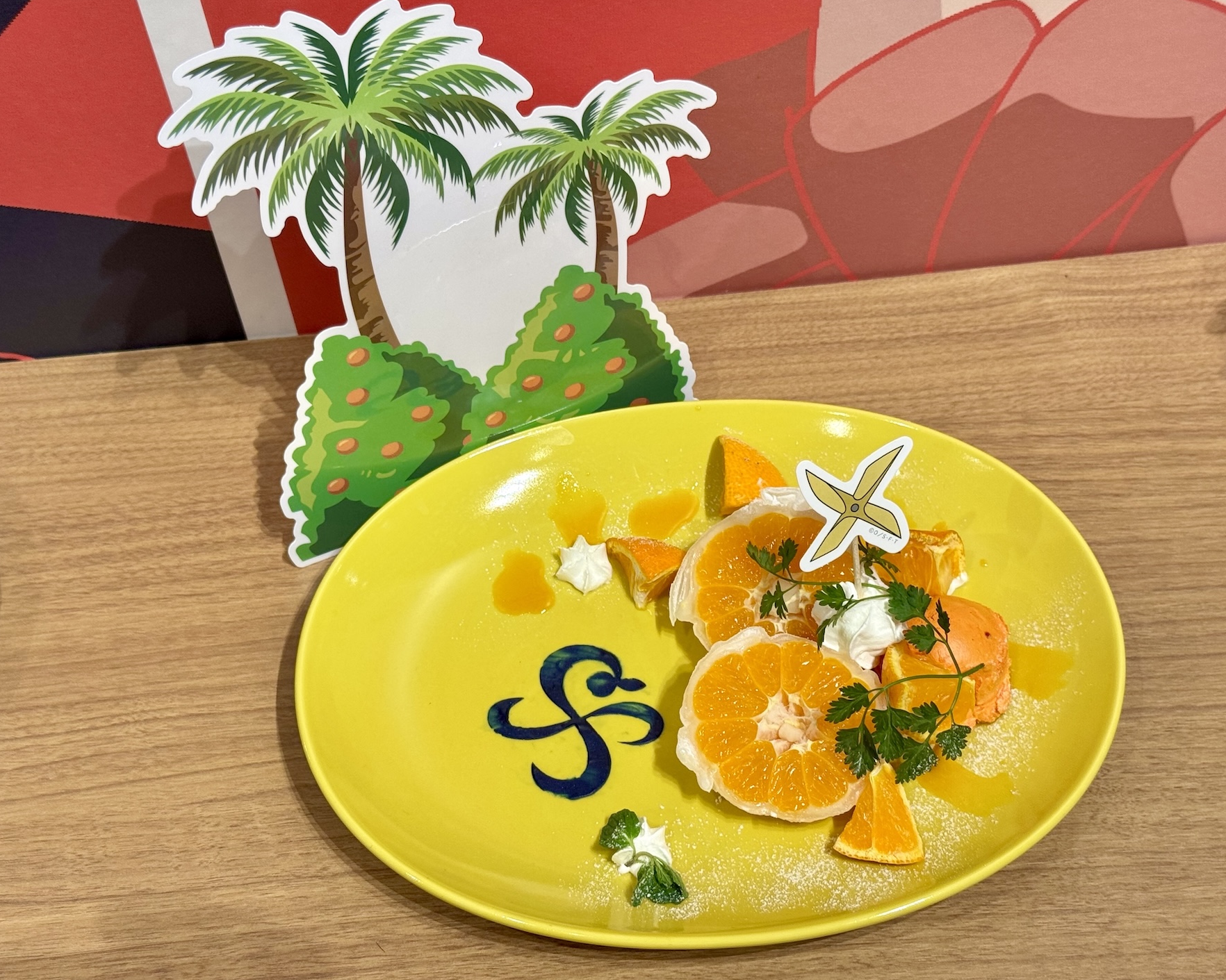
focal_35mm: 51
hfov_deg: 36.7
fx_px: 1850
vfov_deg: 29.7
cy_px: 484
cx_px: 594
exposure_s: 1/120
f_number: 1.78
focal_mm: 6.76
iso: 100
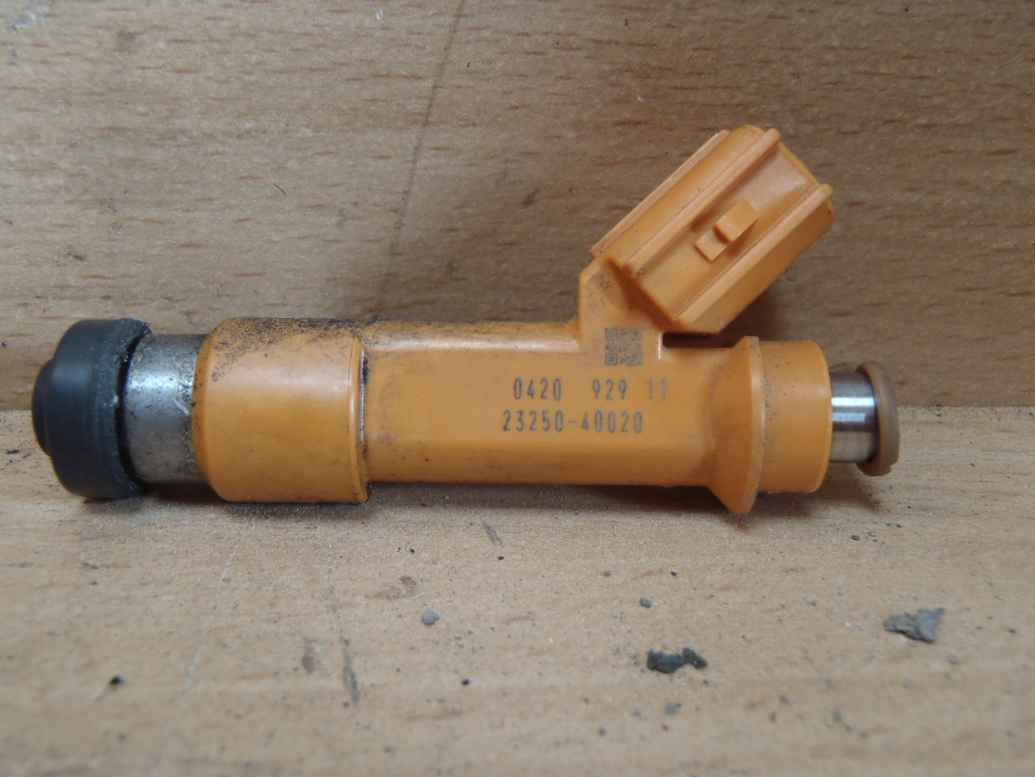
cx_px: 518
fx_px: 1106
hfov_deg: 50.1
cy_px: 388
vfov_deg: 38.7
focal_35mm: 37
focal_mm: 6.64
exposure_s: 1/6
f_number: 4.7
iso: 200
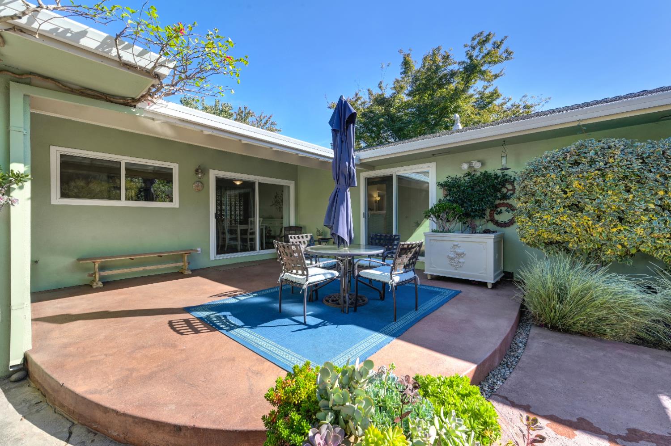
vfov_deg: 81.1
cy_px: 223
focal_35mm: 14
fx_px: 261
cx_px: 336
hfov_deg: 104.3
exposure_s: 1/320
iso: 500
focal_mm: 14
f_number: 9
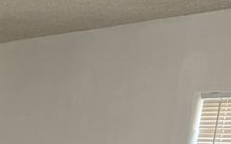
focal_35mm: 112
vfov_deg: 10.6
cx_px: -157
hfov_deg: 16.3
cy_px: 296
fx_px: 704
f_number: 1.78
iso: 160
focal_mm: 6.76
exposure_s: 1/121
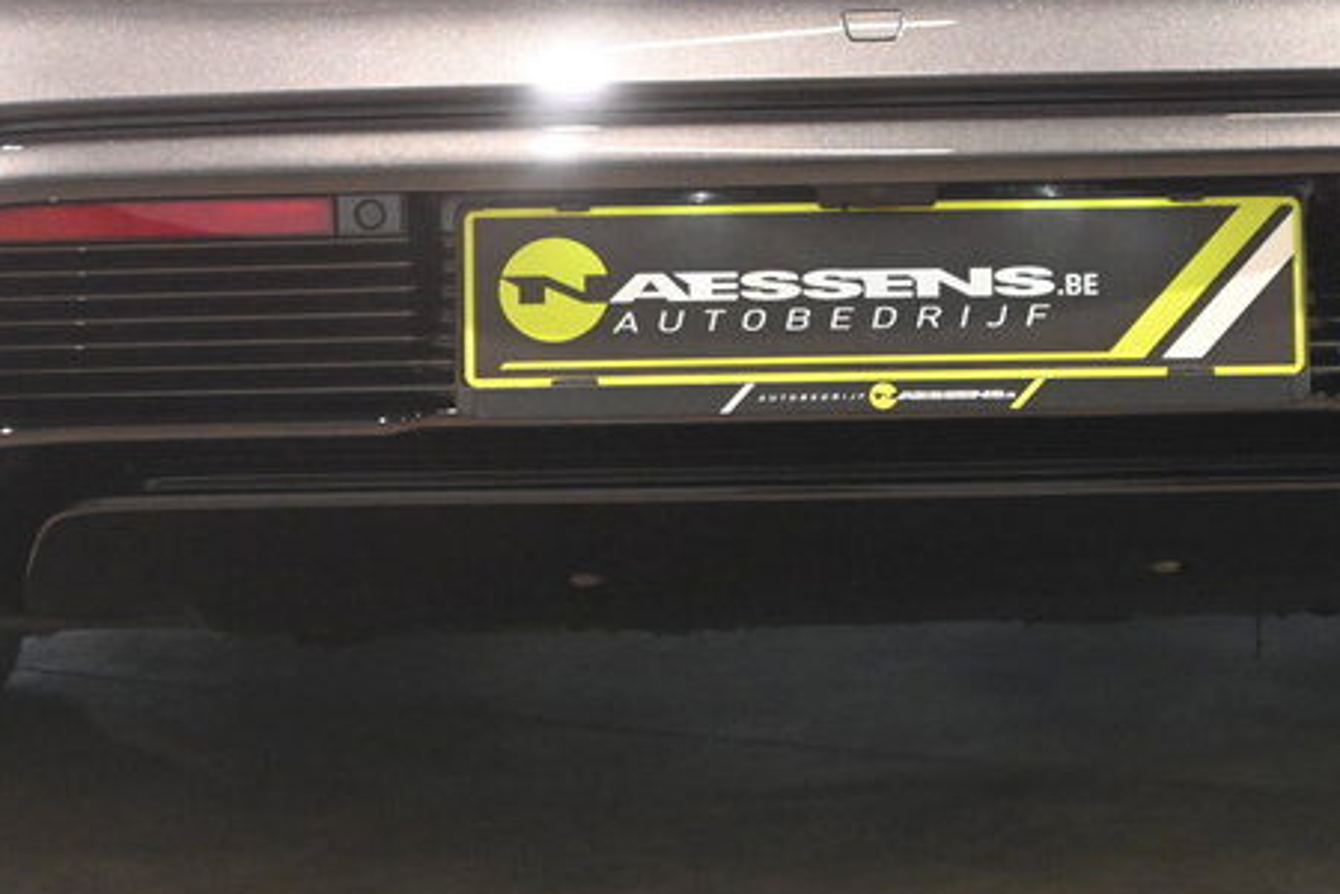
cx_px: 875
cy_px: -70
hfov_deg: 12.5
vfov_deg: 8.3
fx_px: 6104
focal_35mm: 164
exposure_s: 1/80
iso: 2800
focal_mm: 48
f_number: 6
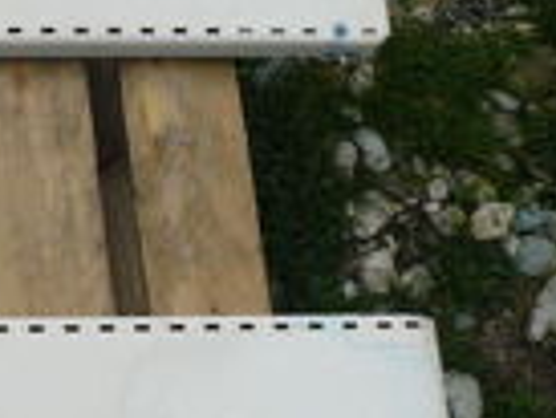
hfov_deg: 18.0
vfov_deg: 15.1
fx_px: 1575
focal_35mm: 98
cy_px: 292
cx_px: -264
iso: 100
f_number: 8
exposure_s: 1/160
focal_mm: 4.6
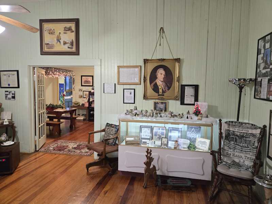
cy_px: 102
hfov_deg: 73.9
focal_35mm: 23
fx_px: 181
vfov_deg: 58.9
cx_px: 136
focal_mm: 5.4
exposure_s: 1/120
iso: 640
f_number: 1.8
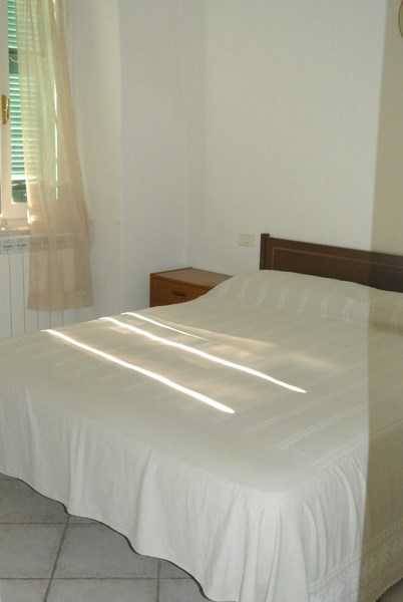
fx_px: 703
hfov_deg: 32.0
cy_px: 301
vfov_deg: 46.3
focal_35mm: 42
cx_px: 202
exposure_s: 1/60
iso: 3200
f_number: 4.2
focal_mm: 15.7
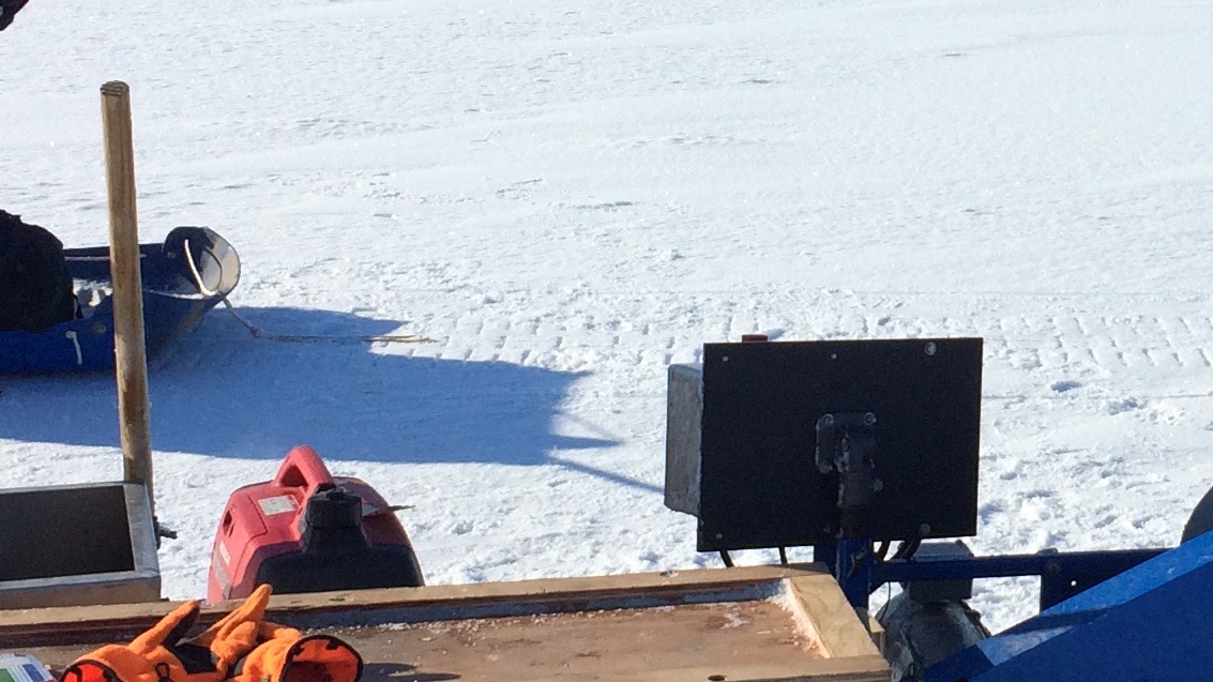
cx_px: 1061
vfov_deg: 13.3
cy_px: 176
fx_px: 2927
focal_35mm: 91
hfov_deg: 22.9
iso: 32
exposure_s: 1/3731
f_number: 2.2
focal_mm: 4.15
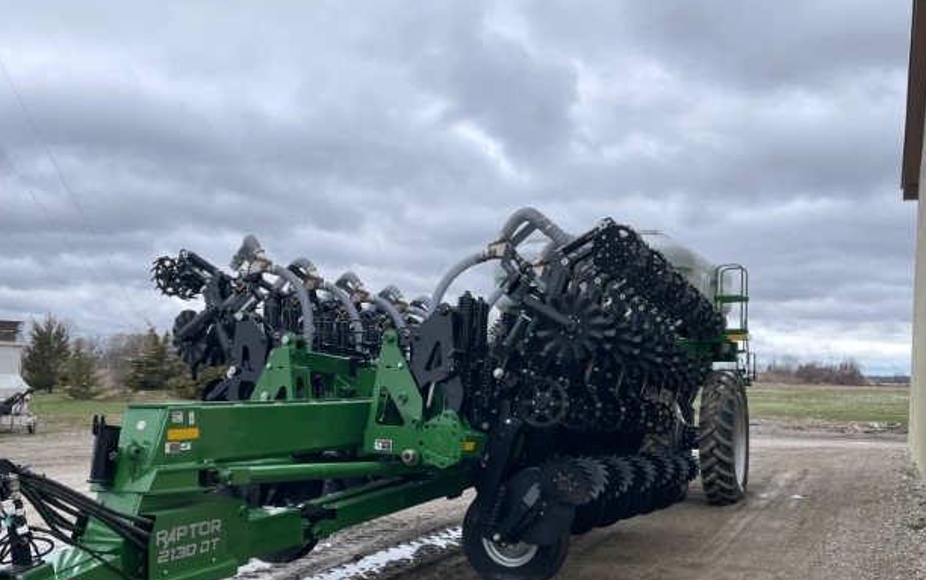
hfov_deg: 53.9
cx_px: 422
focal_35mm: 36
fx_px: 909
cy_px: 415
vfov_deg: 34.8
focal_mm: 4.2
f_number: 1.6
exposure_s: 1/658
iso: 32
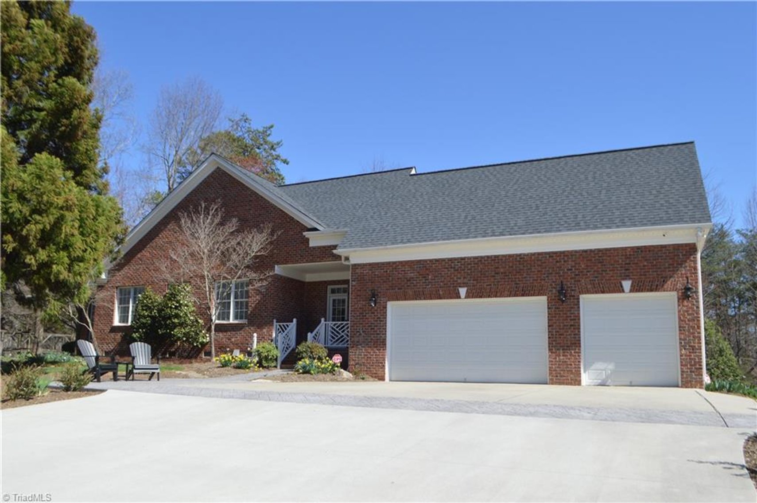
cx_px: 378
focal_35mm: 27
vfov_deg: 47.8
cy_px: 252
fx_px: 567
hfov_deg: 67.4
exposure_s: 1/200
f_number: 7.1
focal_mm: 18
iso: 100
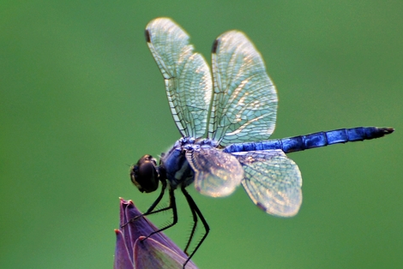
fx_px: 5712
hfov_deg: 4.0
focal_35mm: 510
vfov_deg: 2.7
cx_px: 196
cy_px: 326
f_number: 5.6
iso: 560
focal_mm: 300
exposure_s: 1/320
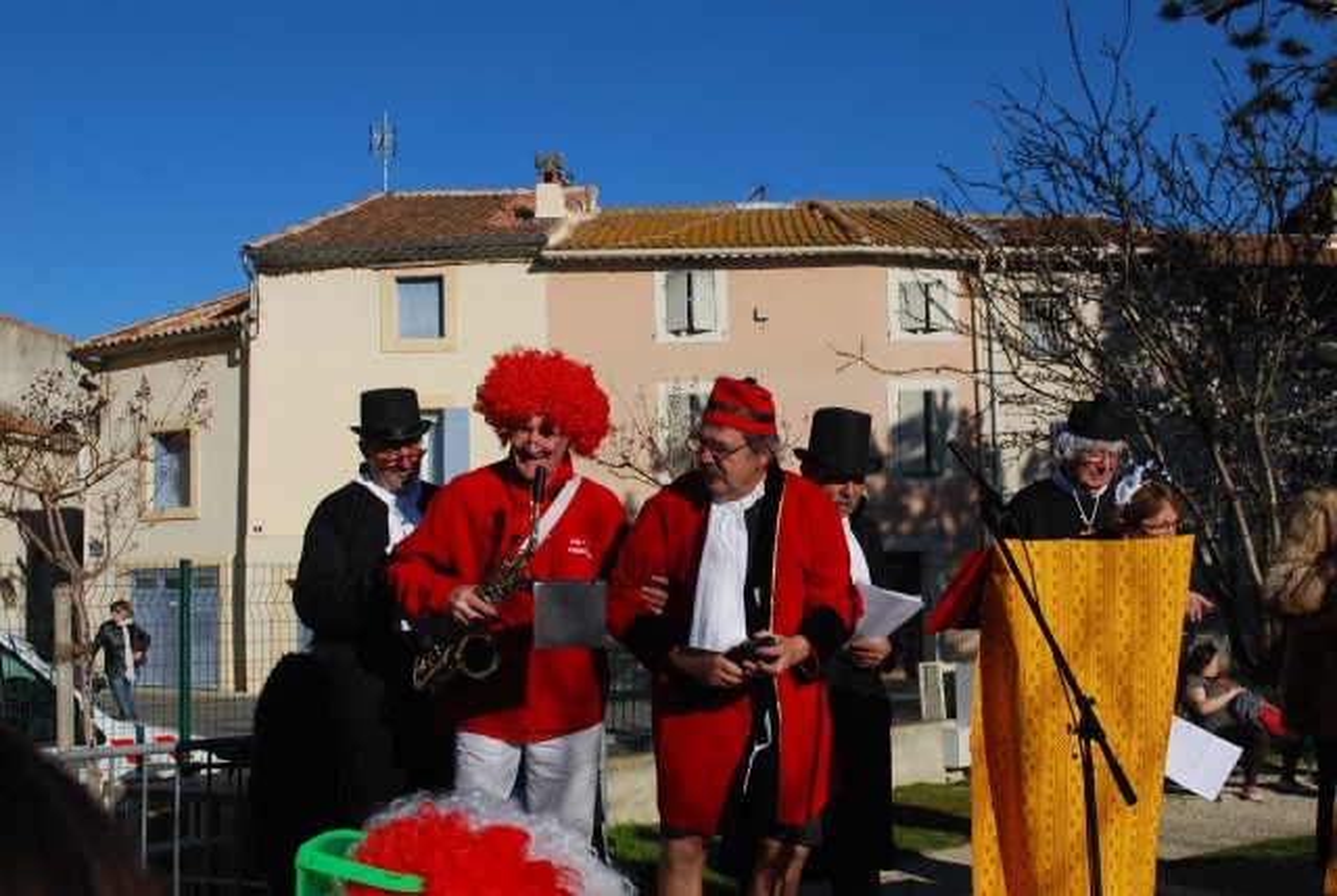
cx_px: 668
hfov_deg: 44.9
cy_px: 448
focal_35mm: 44
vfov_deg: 31.0
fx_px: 1618
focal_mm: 29
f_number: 10
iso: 100
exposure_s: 1/320
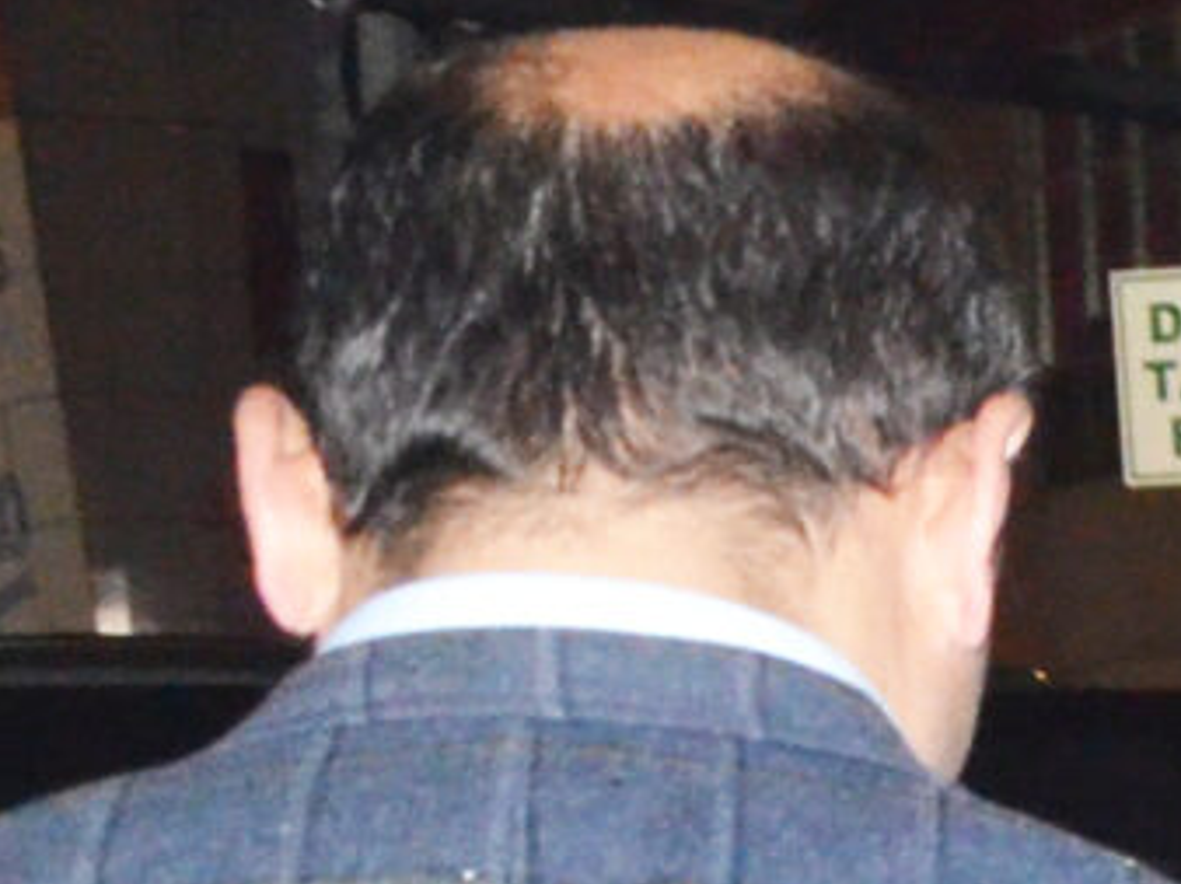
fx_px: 8182
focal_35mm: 240
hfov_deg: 7.3
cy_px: 2030
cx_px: 3515
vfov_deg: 6.0
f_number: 7.1
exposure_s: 1/60
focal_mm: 22
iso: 3200
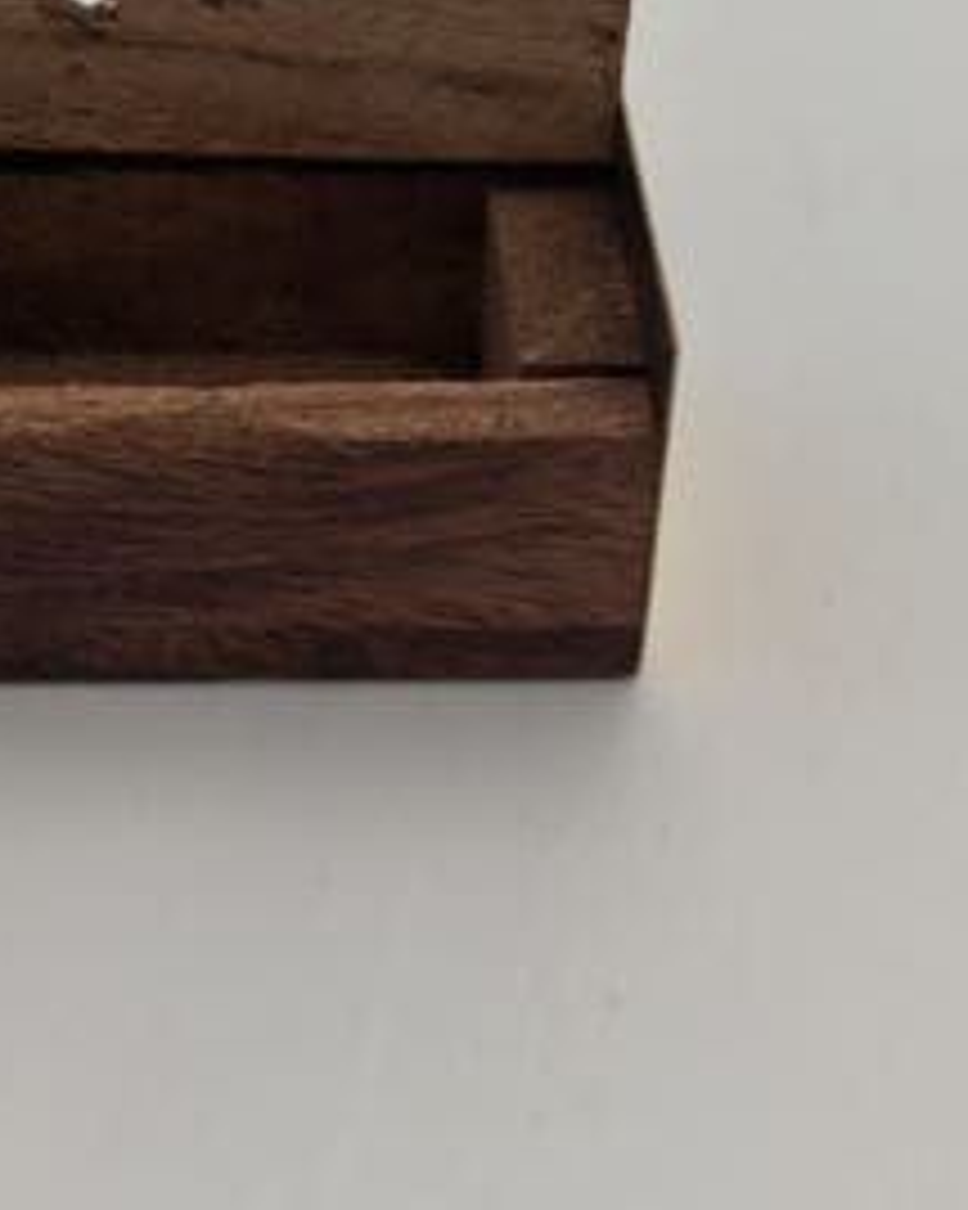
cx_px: 239
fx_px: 2257
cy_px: 272
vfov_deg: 29.5
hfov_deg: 23.9
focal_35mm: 63
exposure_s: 1/873
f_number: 1.5
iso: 50
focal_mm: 5.7
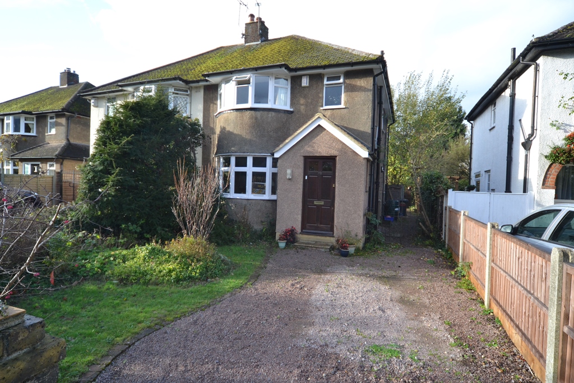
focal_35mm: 18
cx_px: 287
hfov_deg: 90.0
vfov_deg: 67.4
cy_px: 192
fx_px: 287
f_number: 5.6
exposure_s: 1/500
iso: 800
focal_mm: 12
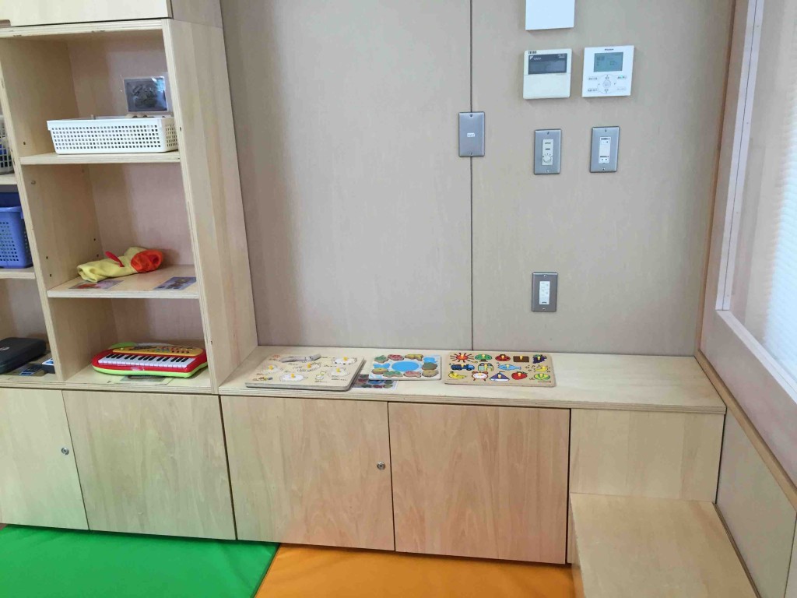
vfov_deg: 48.2
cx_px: 398
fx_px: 668
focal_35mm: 29
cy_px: 299
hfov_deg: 61.7
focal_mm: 4.15
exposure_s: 1/30
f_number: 2.2
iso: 40
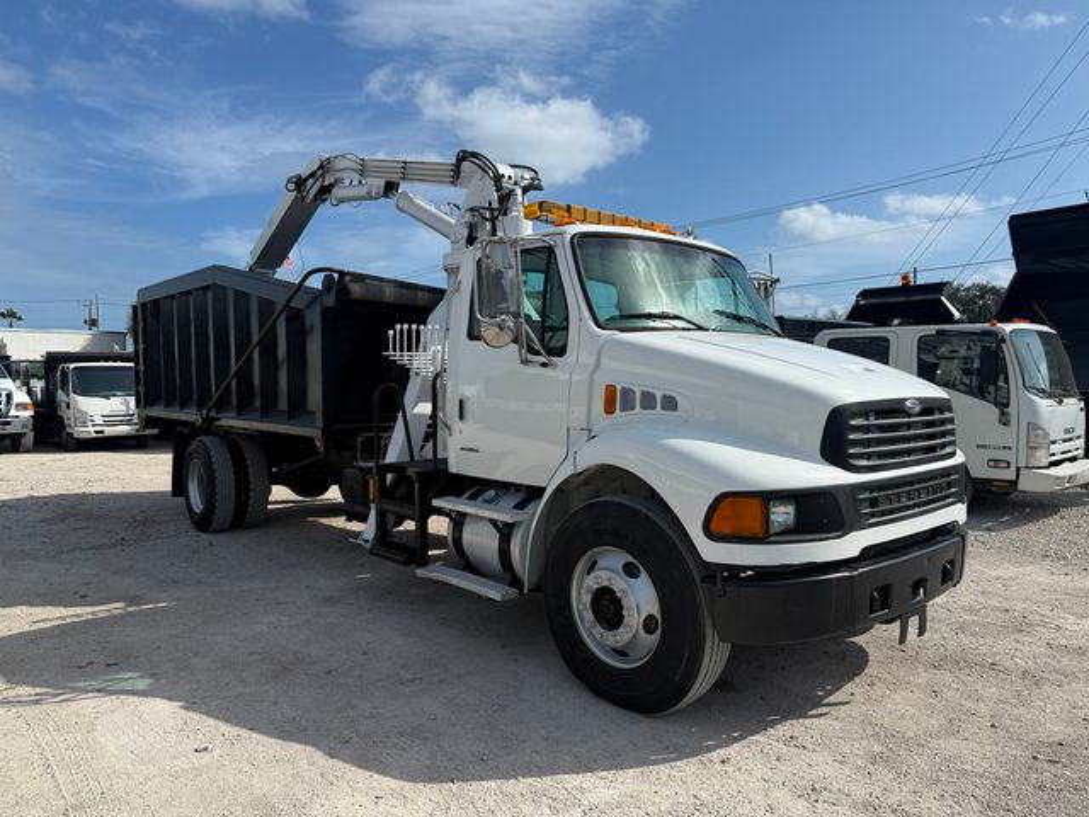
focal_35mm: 24
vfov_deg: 56.8
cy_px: 408
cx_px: 544
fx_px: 755
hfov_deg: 71.6
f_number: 1.78
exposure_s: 1/7353
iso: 80
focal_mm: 6.76
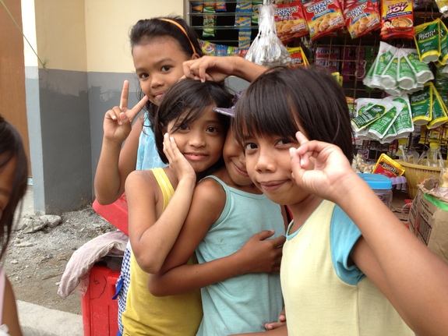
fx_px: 453
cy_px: 168
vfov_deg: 40.7
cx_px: 224
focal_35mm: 35
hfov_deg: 52.6
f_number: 2.4
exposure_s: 1/207
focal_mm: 4.28
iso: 50
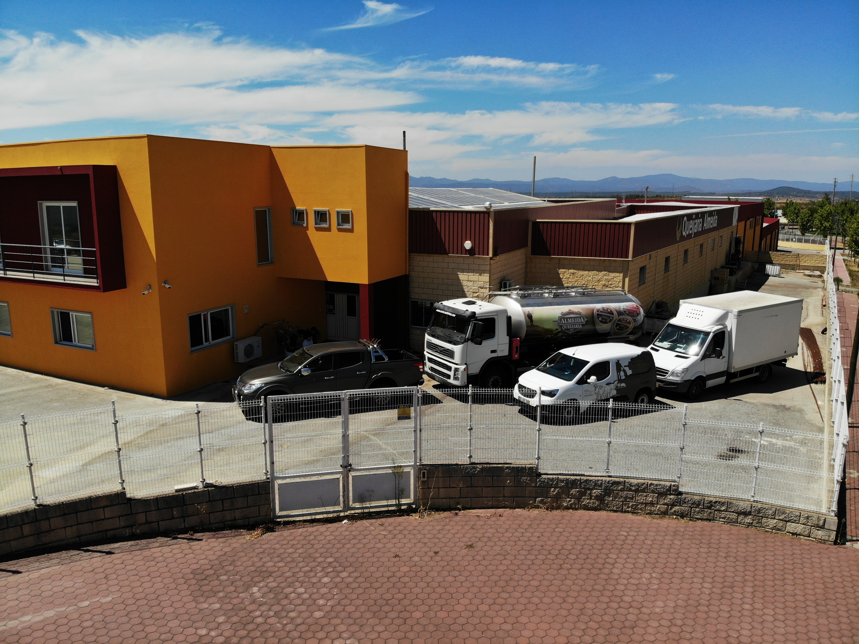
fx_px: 595
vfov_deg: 56.8
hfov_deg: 71.6
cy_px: 322
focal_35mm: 24
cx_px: 430
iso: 100
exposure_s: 1/640
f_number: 2.8
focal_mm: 4.5
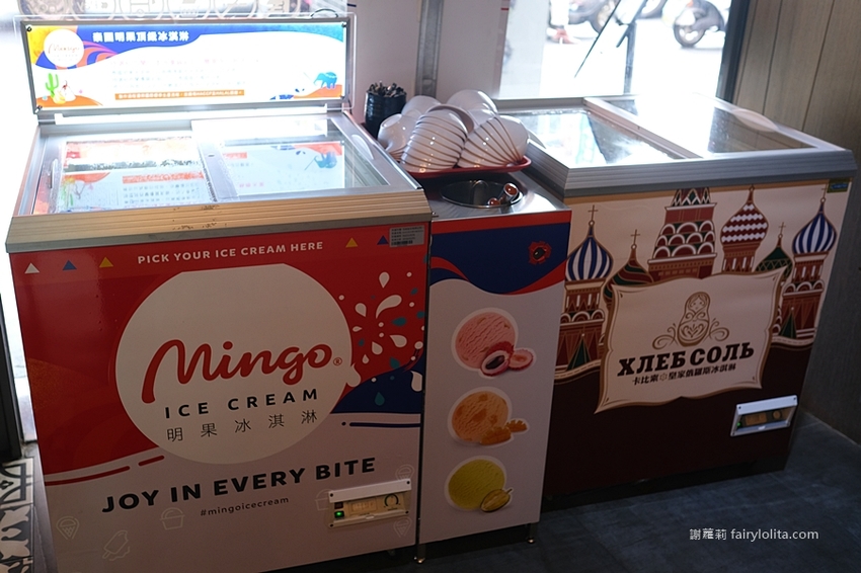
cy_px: 286
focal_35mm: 35
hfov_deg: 54.5
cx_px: 430
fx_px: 837
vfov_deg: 37.8
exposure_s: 1/75
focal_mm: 23
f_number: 3.2
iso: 640
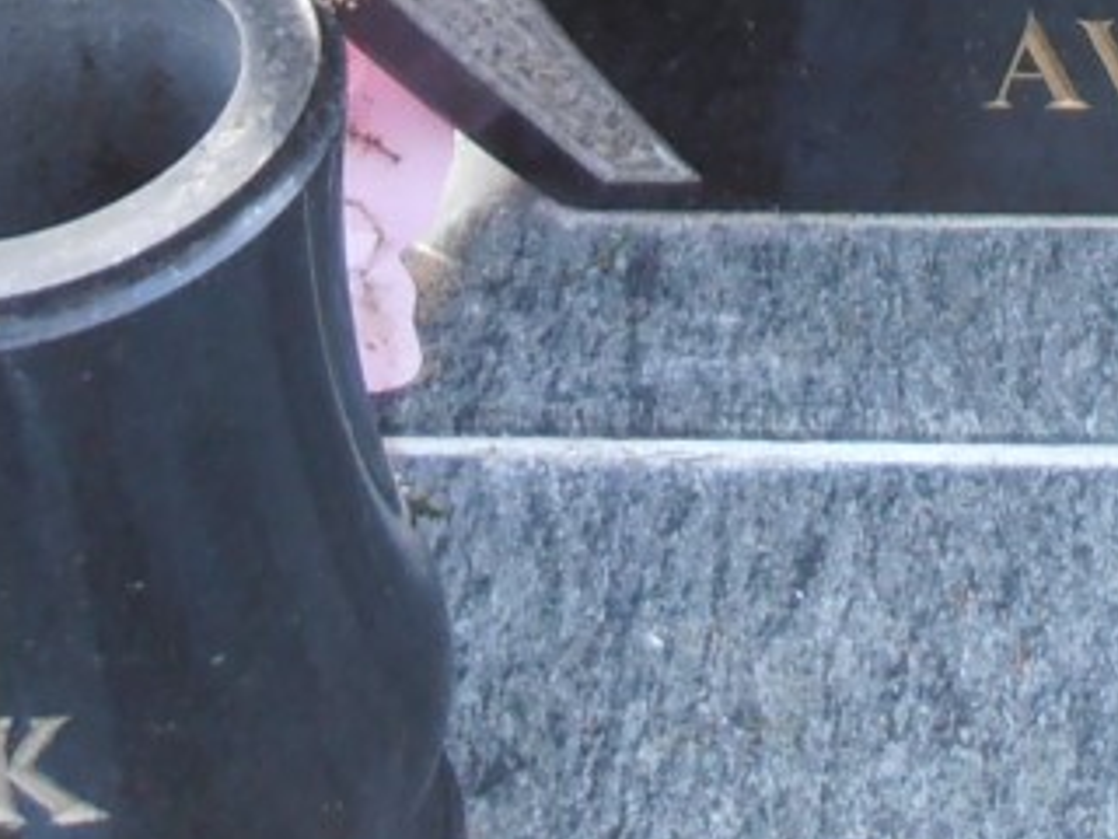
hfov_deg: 17.6
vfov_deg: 11.9
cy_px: -975
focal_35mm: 108
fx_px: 3488
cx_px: 1212
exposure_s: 1/30
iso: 80
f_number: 3
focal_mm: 4.2
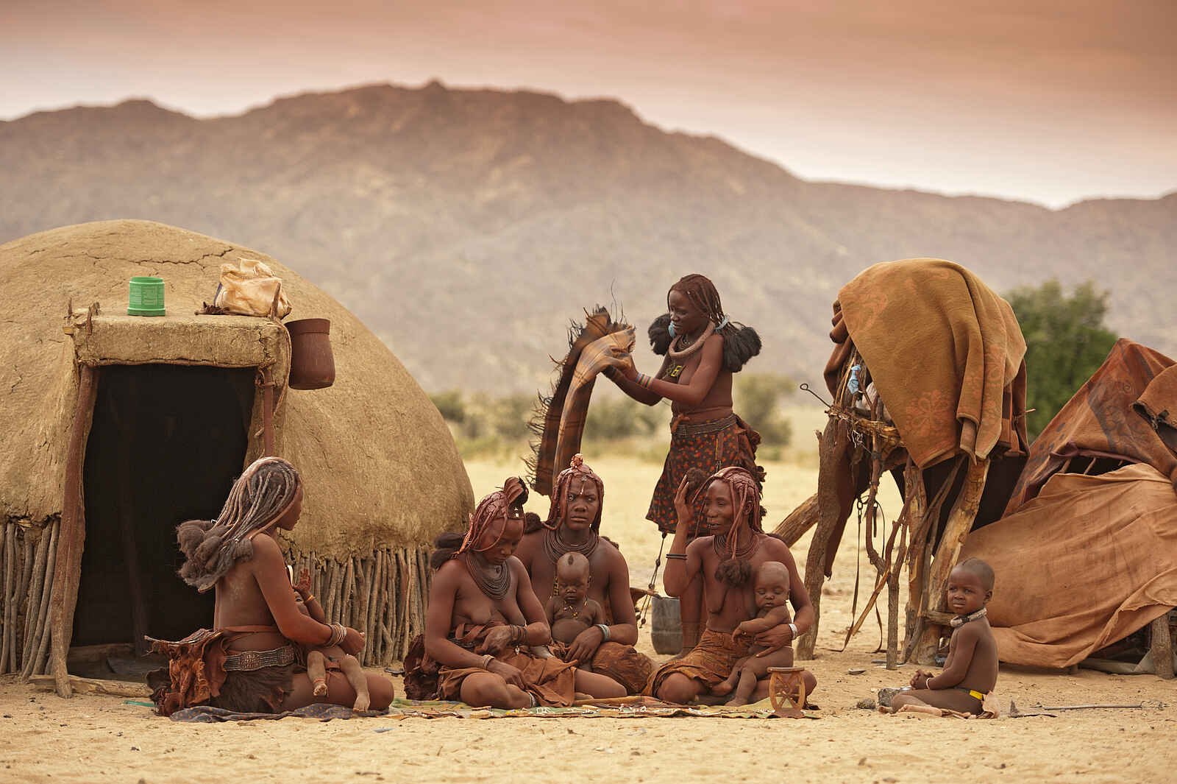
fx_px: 3594
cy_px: 392
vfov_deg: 12.4
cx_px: 588
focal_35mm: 110
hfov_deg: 18.6
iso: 800
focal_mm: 110
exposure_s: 1/2000
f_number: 3.3
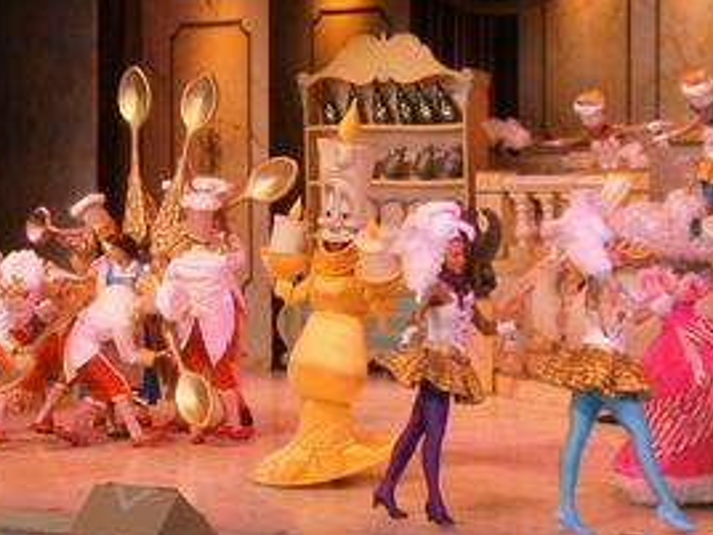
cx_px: 202
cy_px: 153
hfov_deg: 17.5
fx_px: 2307
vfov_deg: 13.2
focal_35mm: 112
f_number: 3.9
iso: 400
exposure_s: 1/250
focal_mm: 10.7
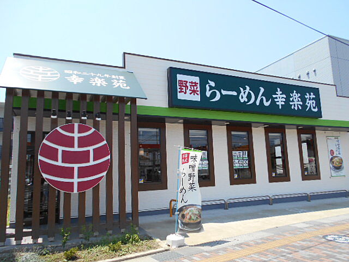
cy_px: 131
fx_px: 262
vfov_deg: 53.1
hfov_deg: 67.3
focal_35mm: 26
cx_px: 174
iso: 80
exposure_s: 1/640
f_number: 3.2
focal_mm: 4.6
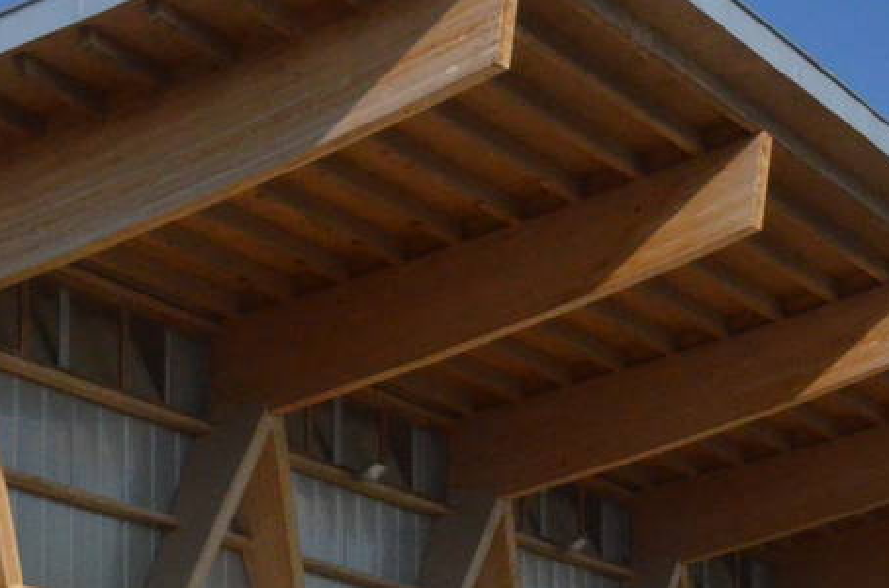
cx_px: -196
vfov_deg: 10.5
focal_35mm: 127
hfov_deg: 15.5
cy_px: 721
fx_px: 3127
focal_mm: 24
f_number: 18
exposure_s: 1/1250
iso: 2500
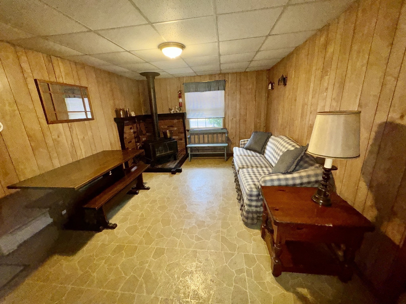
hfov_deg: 102.1
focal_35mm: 14
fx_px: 164
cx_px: 203
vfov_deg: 85.7
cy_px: 152
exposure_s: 1/60
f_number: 2.2
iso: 200
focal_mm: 2.22
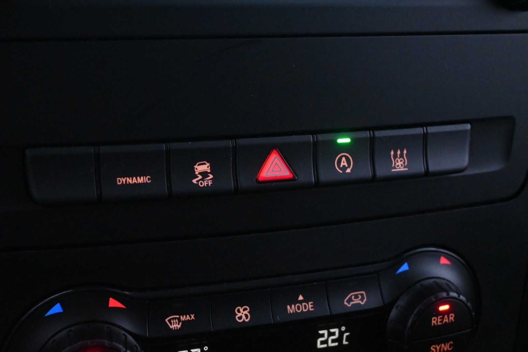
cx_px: 264
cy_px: 176
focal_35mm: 57
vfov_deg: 23.8
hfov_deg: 35.1
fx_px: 836
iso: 11400
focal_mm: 38
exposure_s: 1/60
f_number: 5.6
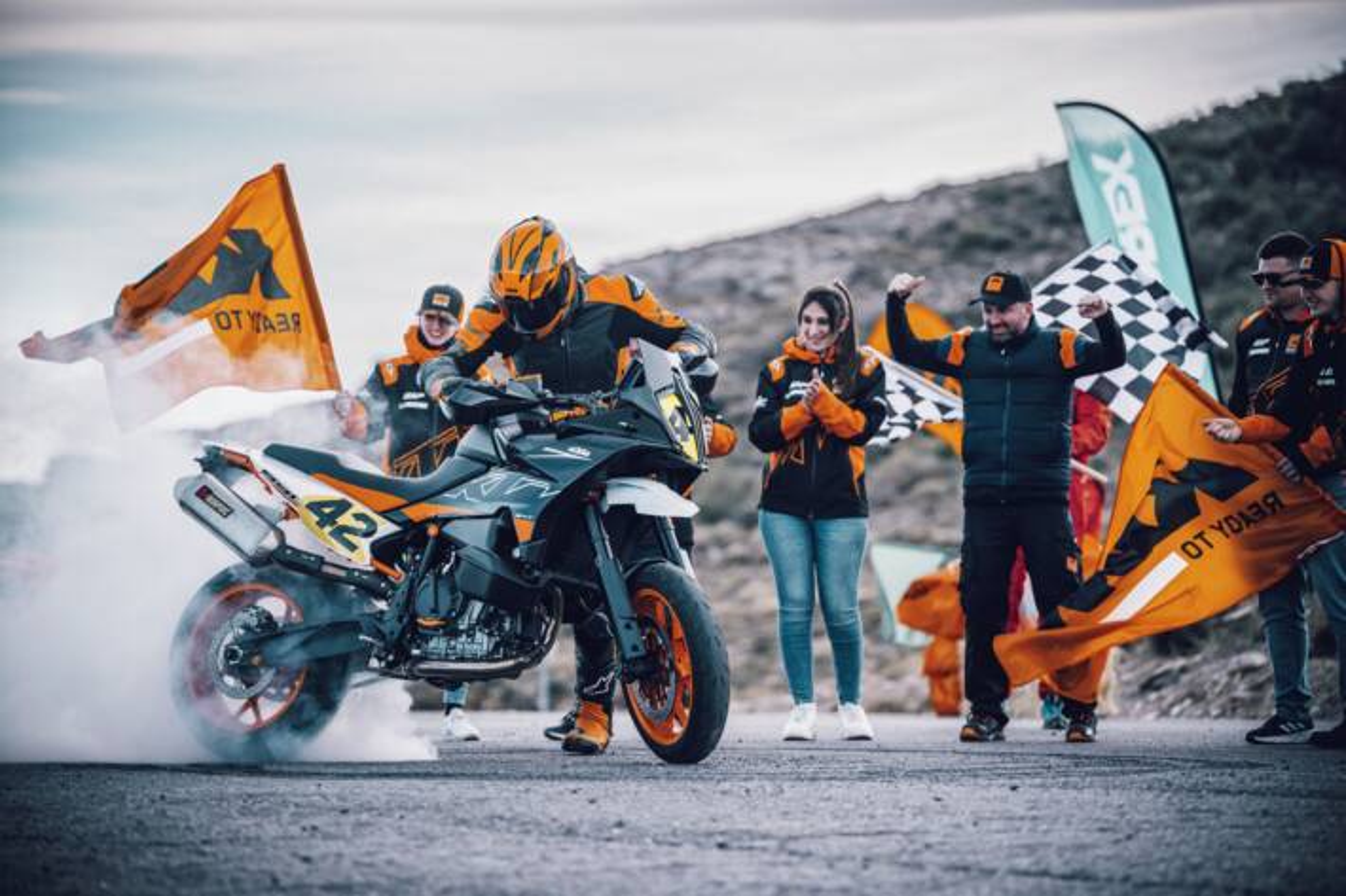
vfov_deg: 11.0
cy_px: 448
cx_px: 673
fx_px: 4672
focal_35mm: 125
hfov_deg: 16.4
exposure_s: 1/2000
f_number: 2.8
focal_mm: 125
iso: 400
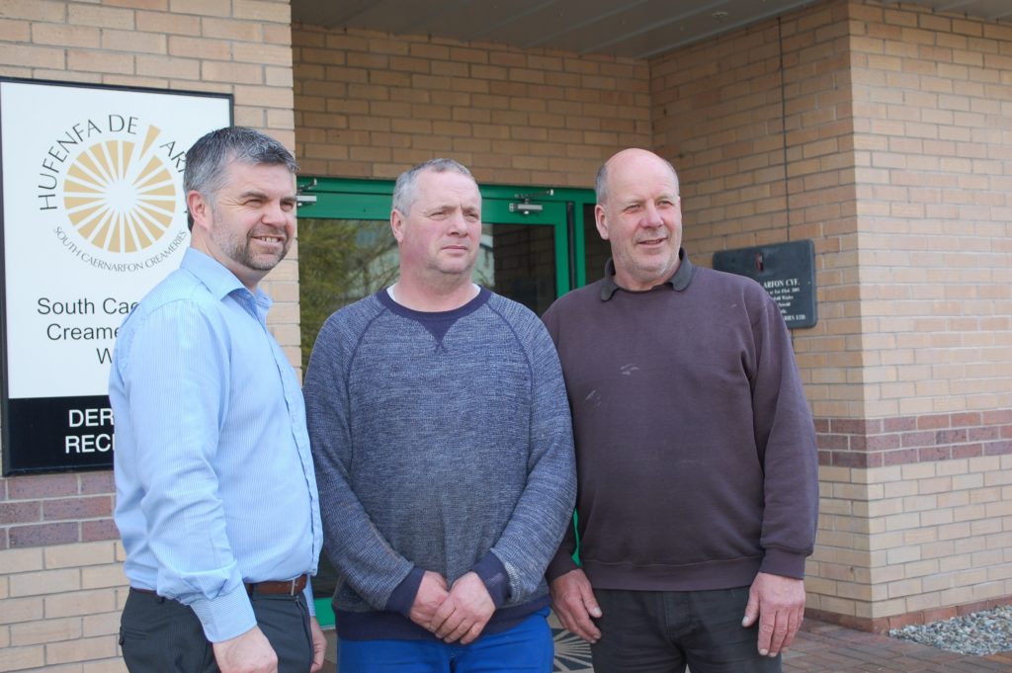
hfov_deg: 41.1
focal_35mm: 48
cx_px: 506
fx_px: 1348
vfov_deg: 28.0
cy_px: 336
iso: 220
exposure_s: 1/125
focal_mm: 32
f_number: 5.6
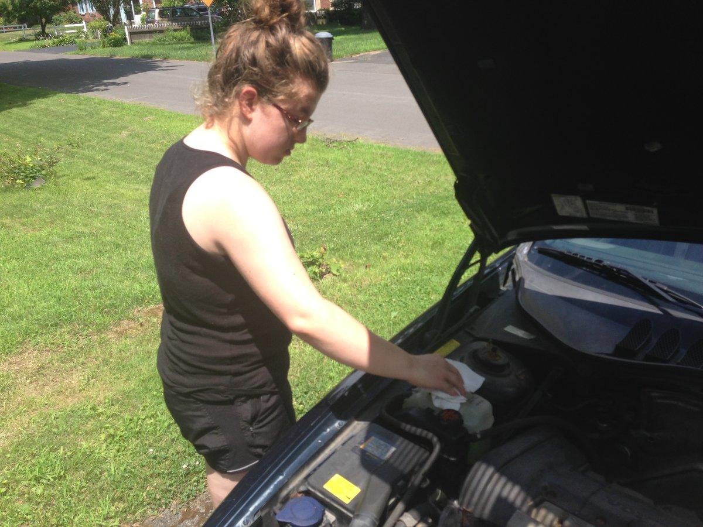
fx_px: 670
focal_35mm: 33
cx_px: 352
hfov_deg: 55.4
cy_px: 264
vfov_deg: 42.9
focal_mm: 4.13
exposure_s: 1/723
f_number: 2.4
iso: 50
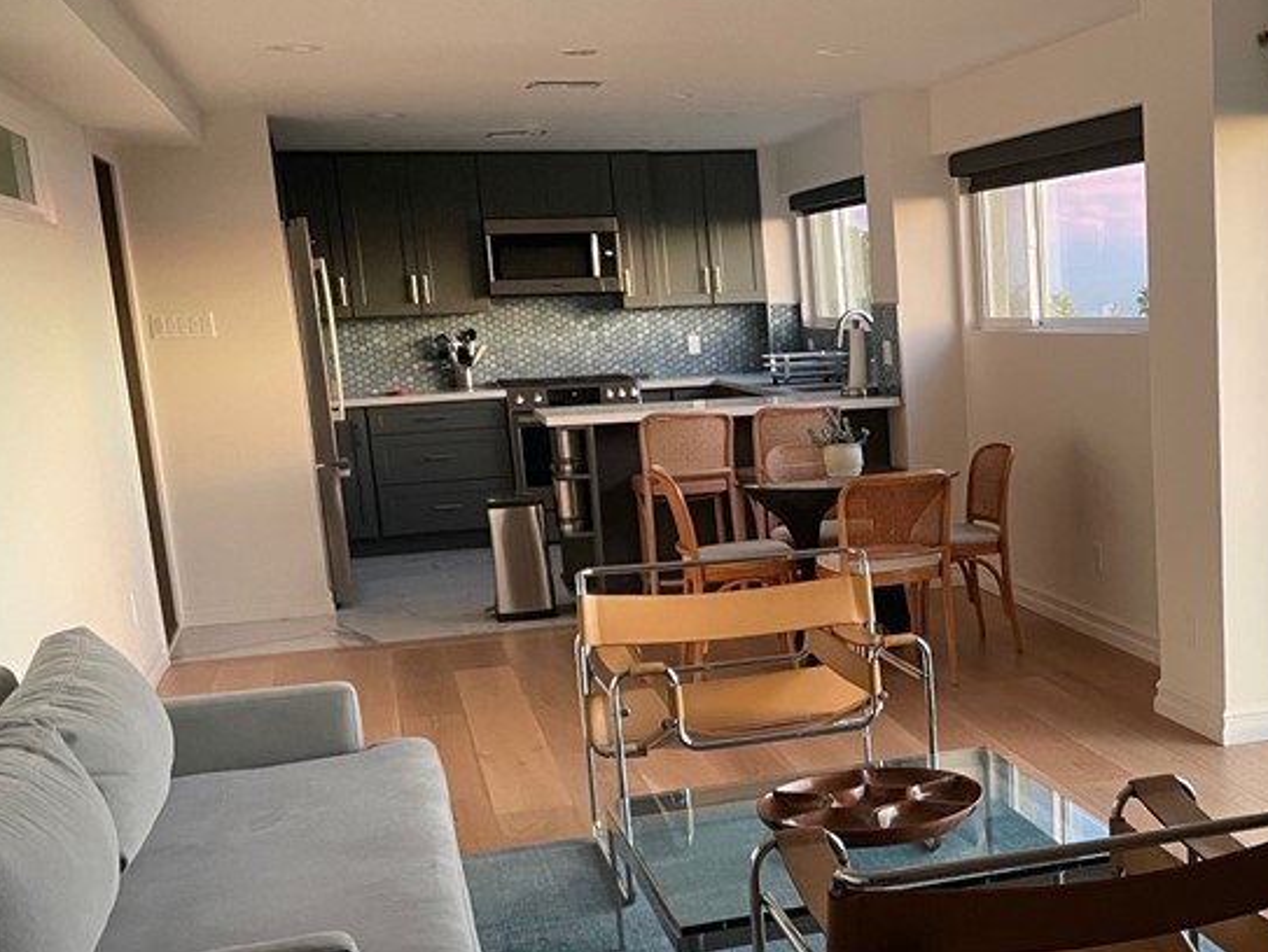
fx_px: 1796
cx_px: 1037
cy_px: 656
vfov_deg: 29.4
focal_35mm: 49
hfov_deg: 37.3
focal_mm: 4.2
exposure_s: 1/60
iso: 400
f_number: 1.6
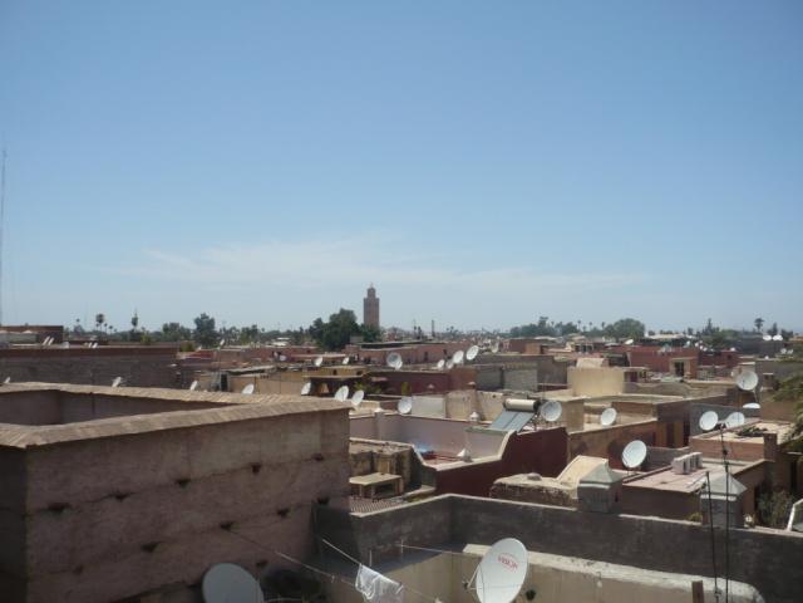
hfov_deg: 52.6
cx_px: 402
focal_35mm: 35
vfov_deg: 40.7
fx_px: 812
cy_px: 302
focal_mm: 5.8
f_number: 8
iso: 100
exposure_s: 1/320
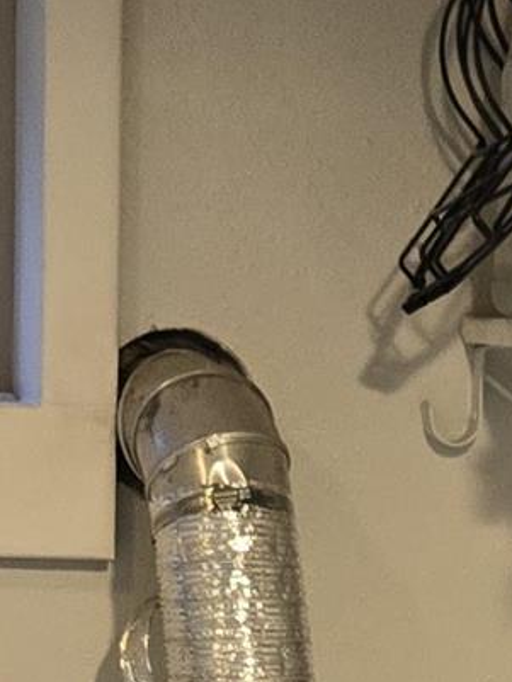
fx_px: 3469
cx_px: 367
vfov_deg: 10.7
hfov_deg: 8.4
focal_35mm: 176
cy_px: 1083
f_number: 1.8
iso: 250
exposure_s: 1/120
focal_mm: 5.4
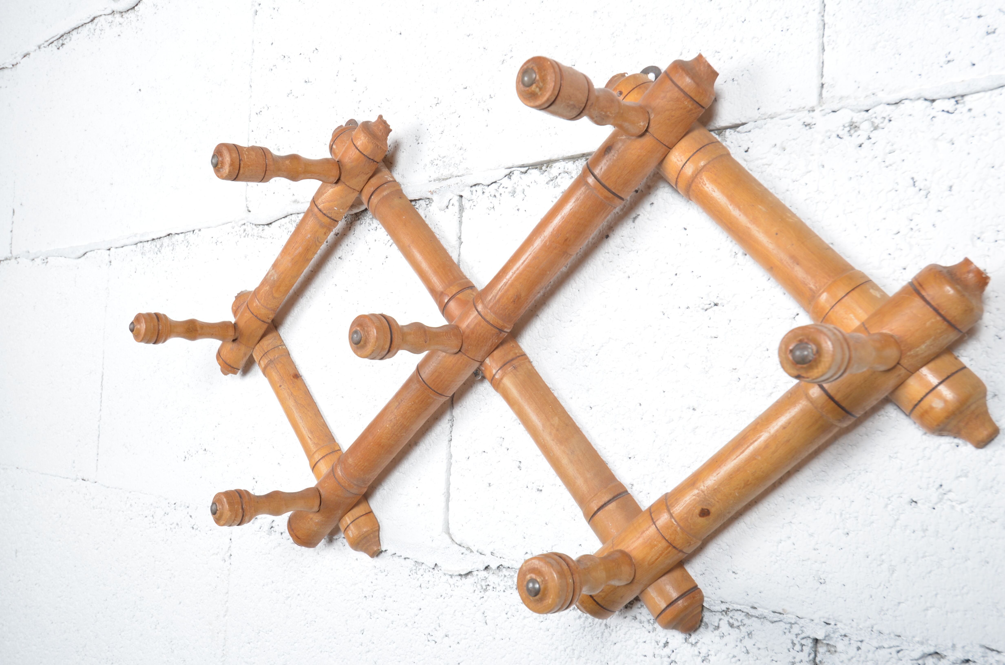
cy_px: 332
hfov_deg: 62.0
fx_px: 836
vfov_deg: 43.4
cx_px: 502
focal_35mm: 30
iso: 100
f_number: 11
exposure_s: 1/125
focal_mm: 20
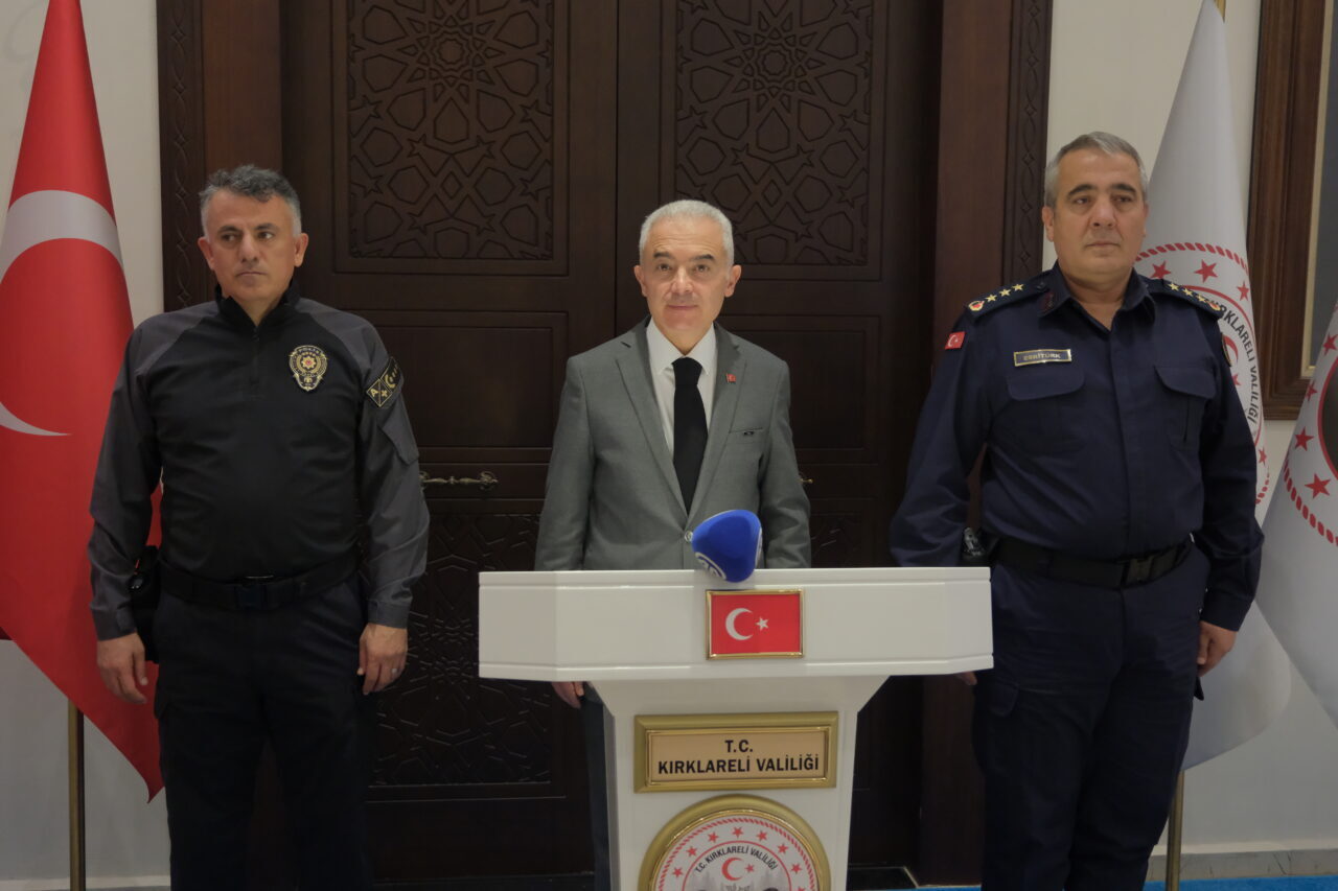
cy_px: 446
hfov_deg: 51.9
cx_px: 669
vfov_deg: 35.9
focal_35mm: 37
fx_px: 1375
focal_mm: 24.7
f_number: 4
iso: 3200
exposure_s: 1/200
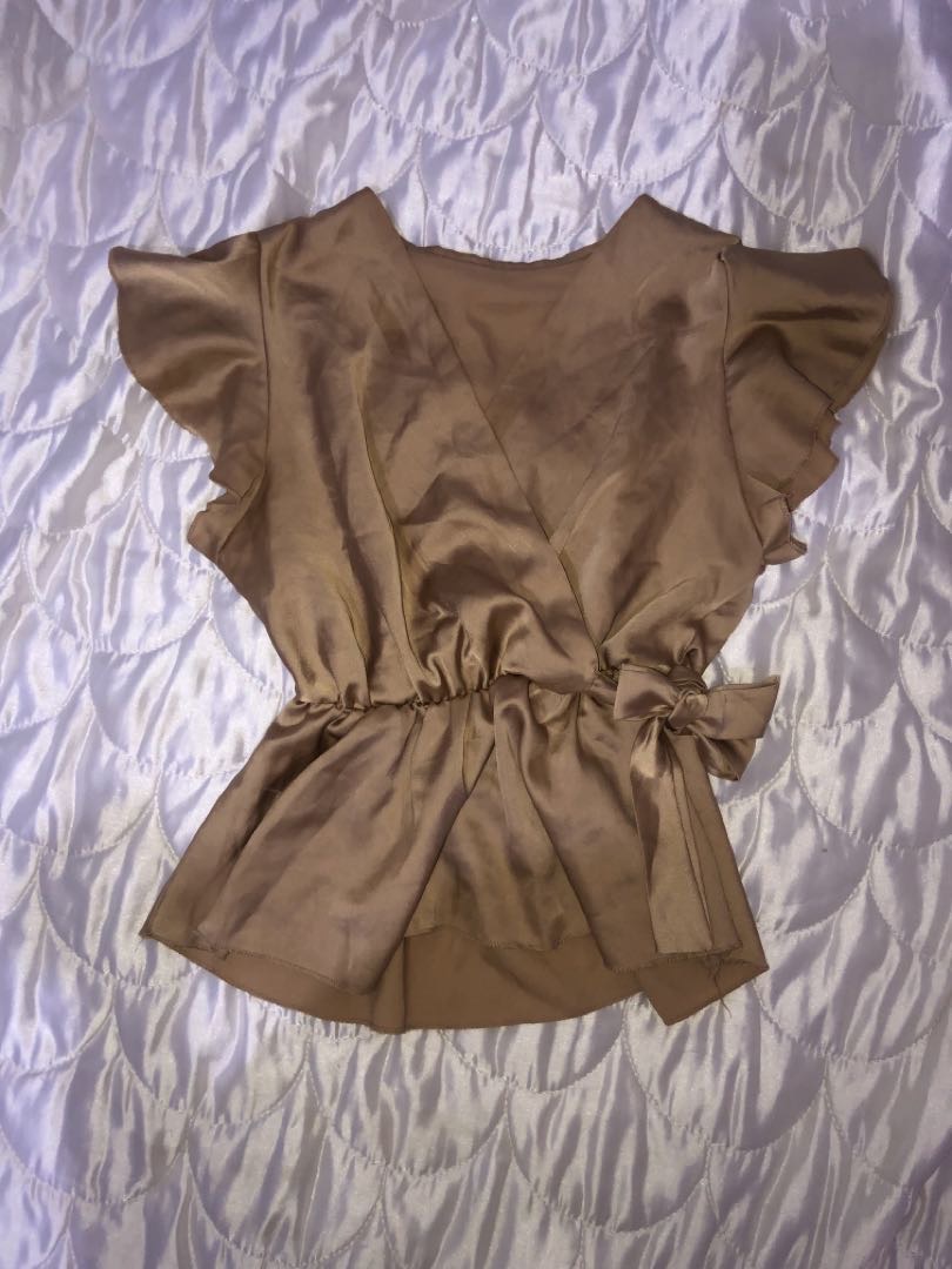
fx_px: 1027
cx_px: 476
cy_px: 634
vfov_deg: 63.4
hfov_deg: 49.7
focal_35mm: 28
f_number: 1.8
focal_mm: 3.99
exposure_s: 1/13
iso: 100
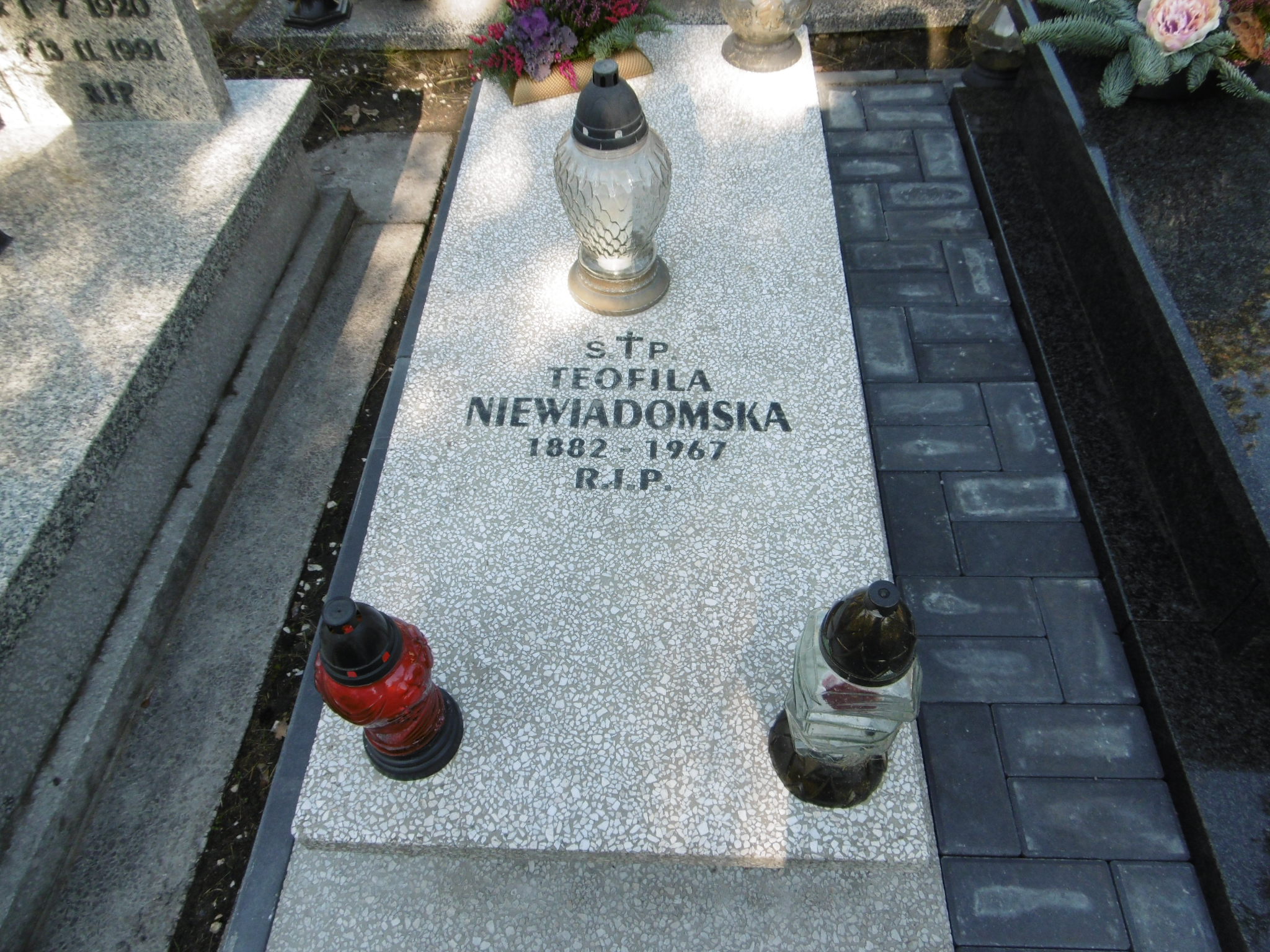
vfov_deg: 56.8
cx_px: 635
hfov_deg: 71.6
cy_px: 476
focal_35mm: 24
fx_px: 881
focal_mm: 4.3
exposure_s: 1/250
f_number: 3.1
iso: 100
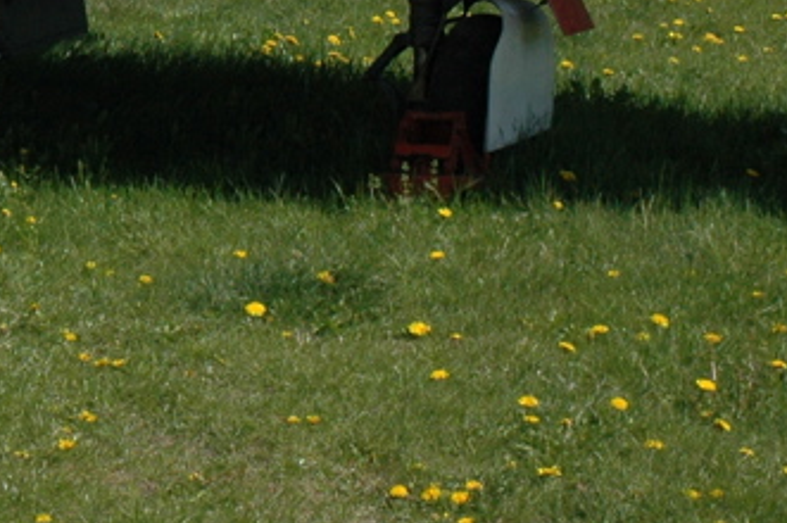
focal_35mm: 169
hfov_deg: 11.8
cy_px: -234
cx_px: -283
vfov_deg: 8.0
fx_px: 3687
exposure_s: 1/400
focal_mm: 31
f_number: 10
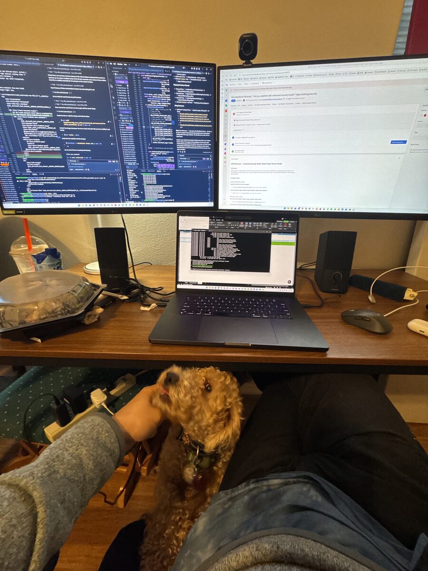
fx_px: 231
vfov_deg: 102.1
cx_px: 214
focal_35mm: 14
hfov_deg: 85.7
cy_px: 286
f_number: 2.2
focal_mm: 2.22
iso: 250
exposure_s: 1/60
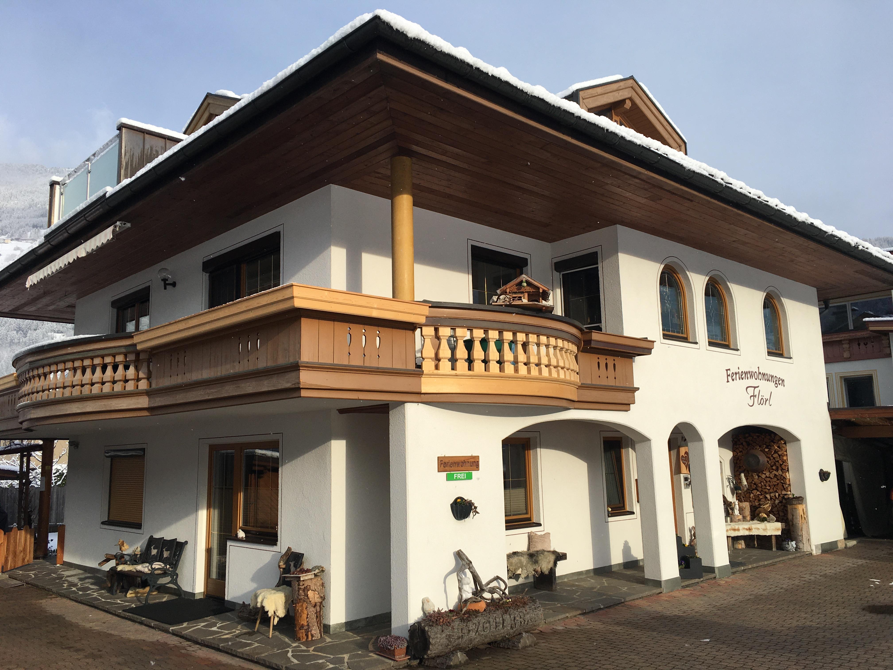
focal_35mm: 29
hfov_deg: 61.7
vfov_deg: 48.2
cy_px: 335
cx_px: 446
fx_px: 748
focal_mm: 4.15
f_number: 2.2
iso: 25
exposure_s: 1/1374
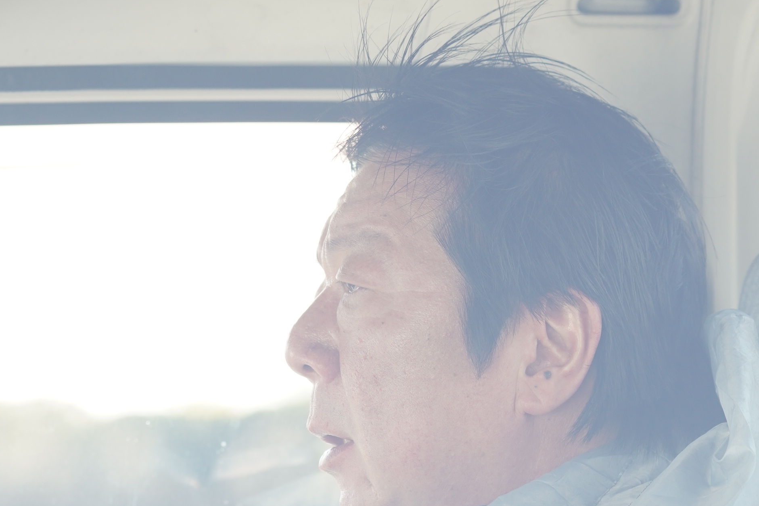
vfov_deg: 7.5
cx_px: 494
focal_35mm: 182
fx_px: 3837
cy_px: 437
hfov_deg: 11.3
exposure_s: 1/320
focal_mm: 87
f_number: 4.5
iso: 400
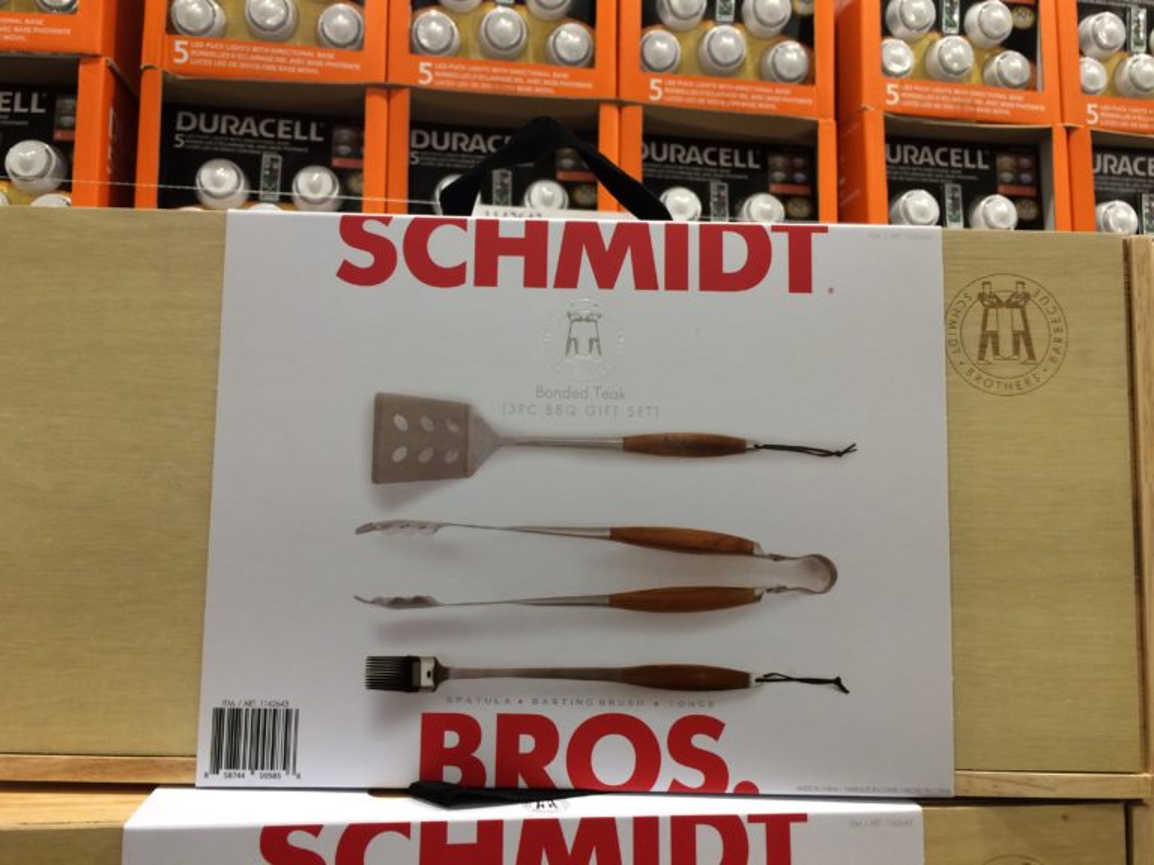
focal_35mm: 29
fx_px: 967
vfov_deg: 48.2
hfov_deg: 61.7
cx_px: 577
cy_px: 432
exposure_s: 1/33
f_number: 2.2
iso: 100
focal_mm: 4.15
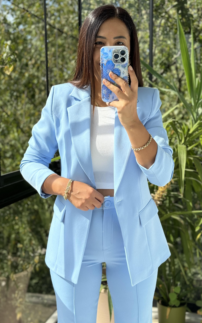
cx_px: 112
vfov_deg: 39.6
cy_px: 161
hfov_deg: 25.3
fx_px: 449
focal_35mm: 51
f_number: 1.78
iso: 64
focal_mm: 6.76
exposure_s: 1/731
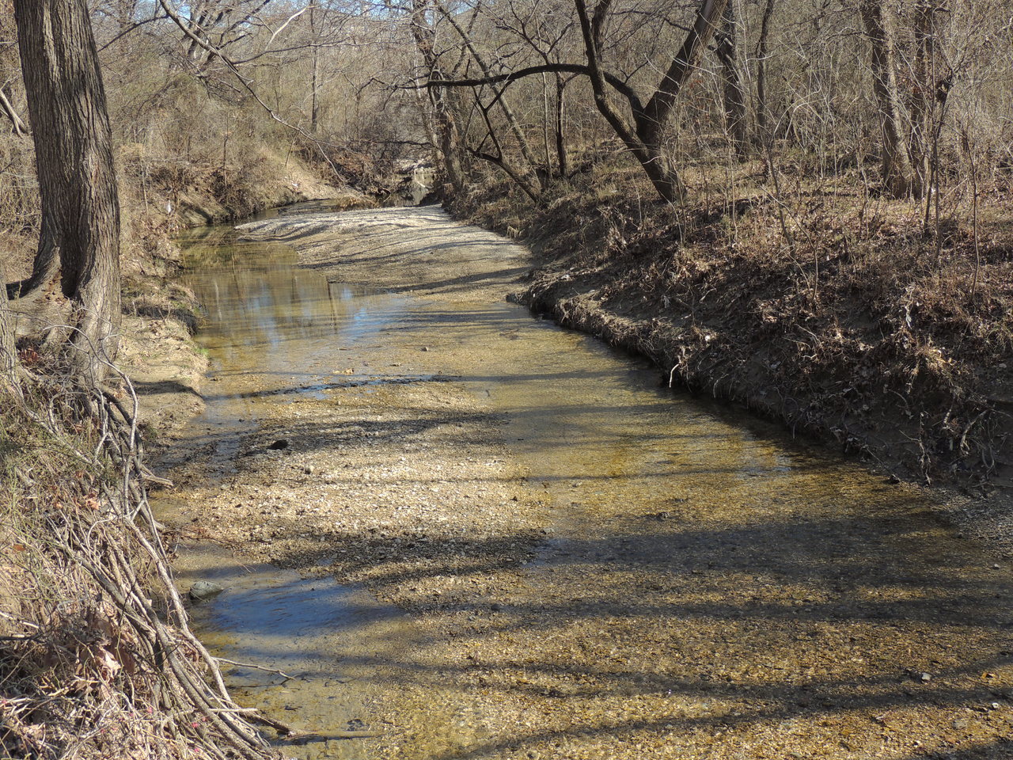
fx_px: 1258
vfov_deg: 33.6
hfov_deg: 43.9
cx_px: 506
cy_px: 380
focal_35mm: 43
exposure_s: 1/320
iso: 100
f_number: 3.4
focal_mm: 7.6
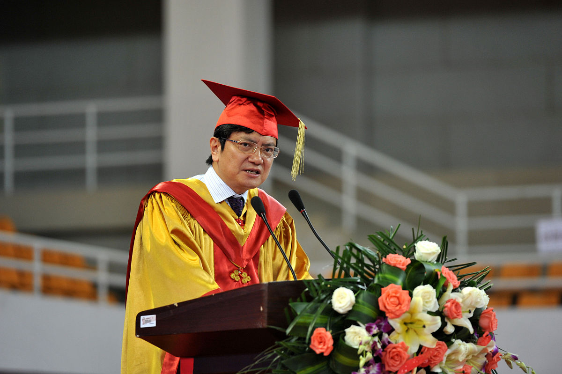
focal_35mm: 200
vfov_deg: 6.9
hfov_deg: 10.3
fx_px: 3121
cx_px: 281
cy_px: 187
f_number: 3.2
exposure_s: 1/320
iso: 1000
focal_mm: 200
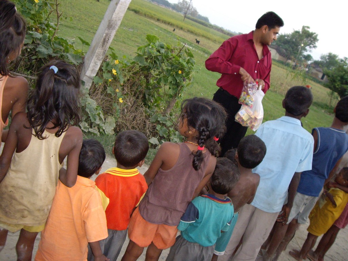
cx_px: 174
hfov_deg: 49.0
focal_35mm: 38
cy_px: 130
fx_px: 382
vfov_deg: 37.7
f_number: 2.7
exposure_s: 1/40
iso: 200
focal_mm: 6.2
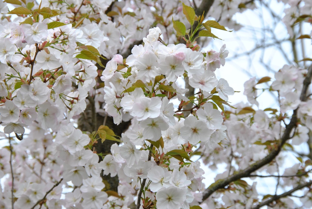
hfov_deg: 17.0
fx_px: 1041
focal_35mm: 120
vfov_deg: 11.5
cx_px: 156
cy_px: 104
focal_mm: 80
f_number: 9
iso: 400
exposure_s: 1/250
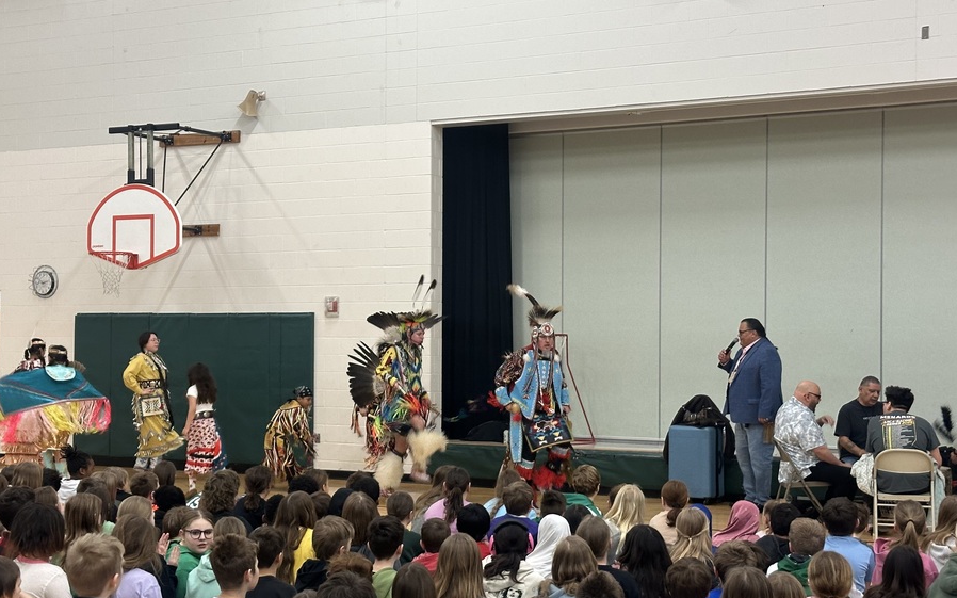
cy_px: 298
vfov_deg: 22.4
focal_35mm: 58
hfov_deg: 35.1
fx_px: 1513
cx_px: 439
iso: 200
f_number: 1.78
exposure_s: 1/60
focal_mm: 6.86
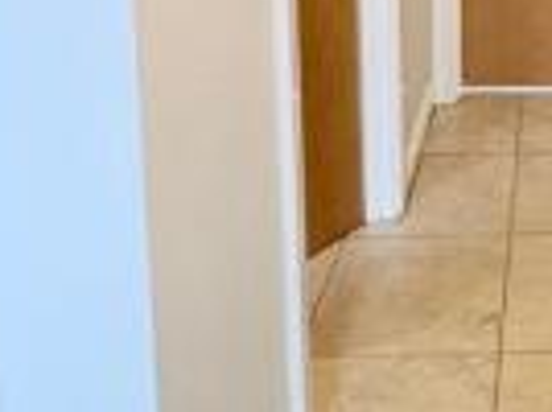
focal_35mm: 61
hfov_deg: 29.3
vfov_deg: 20.8
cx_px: 571
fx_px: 971
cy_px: -187
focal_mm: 2.22
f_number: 2.2
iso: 400
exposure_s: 1/50
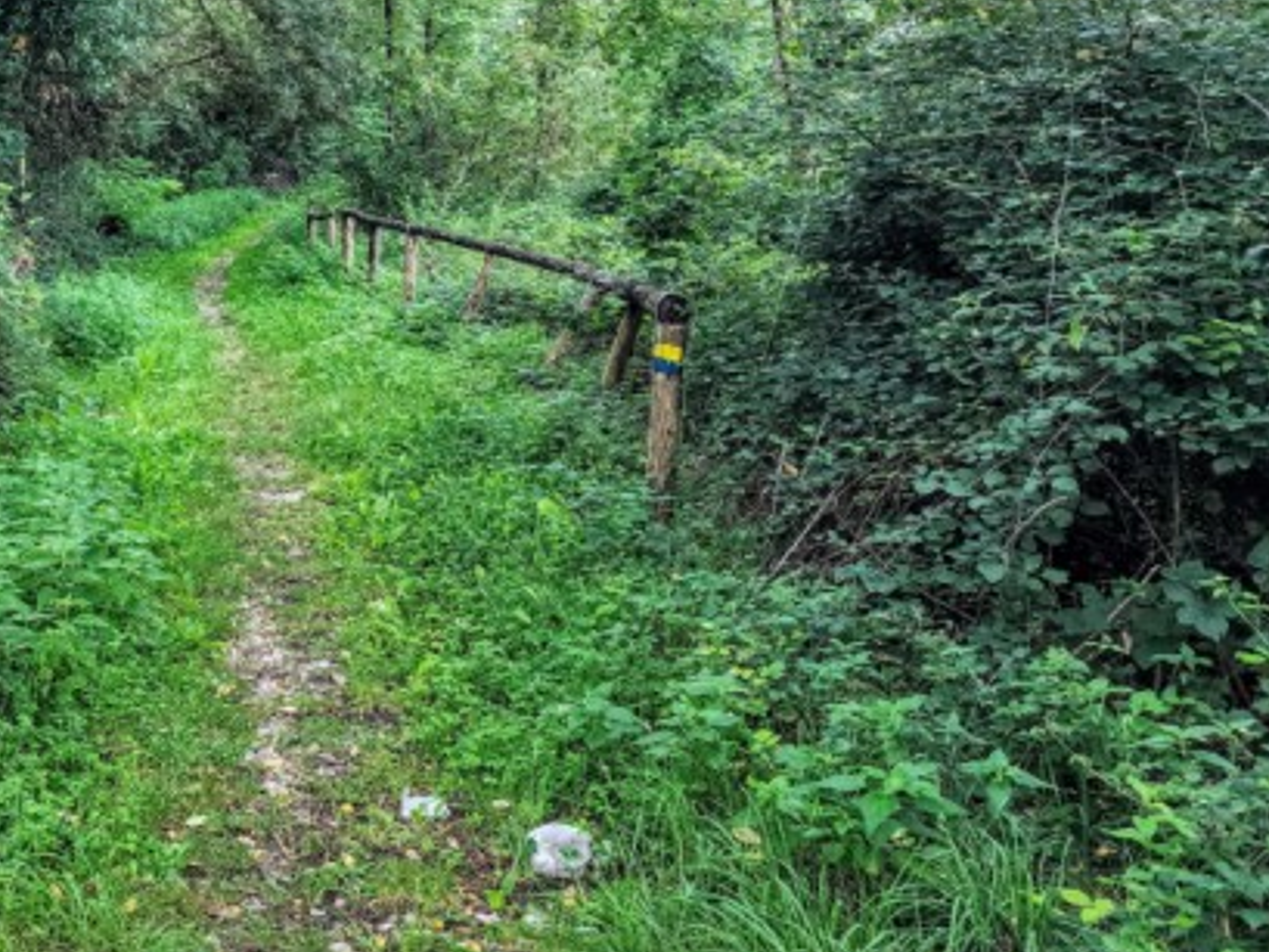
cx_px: 186
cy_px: 146
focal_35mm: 45
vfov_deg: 31.1
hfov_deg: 39.7
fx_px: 1650
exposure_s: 1/120
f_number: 1.8
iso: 320
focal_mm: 6.4
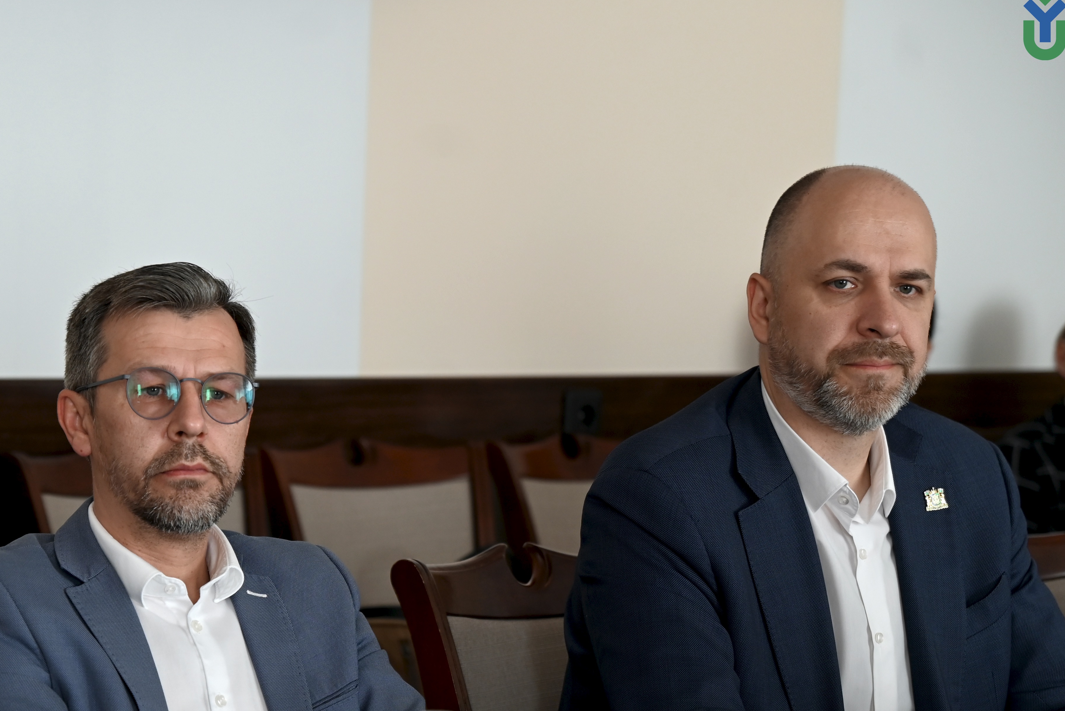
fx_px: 7368
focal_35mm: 249
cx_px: 215
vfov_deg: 5.5
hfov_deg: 8.3
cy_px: 558
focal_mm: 150
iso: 1600
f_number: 4
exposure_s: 1/250
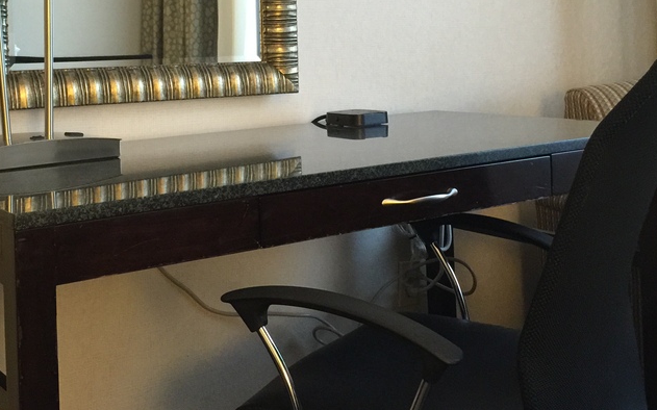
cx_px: 254
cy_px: 68
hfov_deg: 38.7
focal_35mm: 52
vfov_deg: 24.4
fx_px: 931
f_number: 2.2
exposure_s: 1/15
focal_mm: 4.15
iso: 125
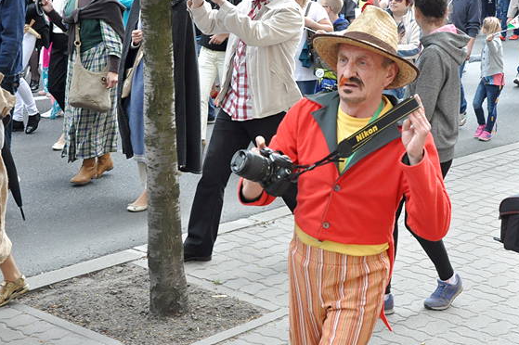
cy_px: 154
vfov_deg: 18.6
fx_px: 1052
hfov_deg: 27.7
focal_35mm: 73
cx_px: 315
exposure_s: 1/400
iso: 1250
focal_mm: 32
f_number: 10
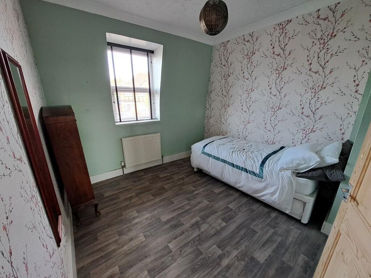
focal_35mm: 13
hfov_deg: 106.2
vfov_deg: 89.9
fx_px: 139
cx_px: 186
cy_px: 139
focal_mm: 1.74
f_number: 2.2
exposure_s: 1/50
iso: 100
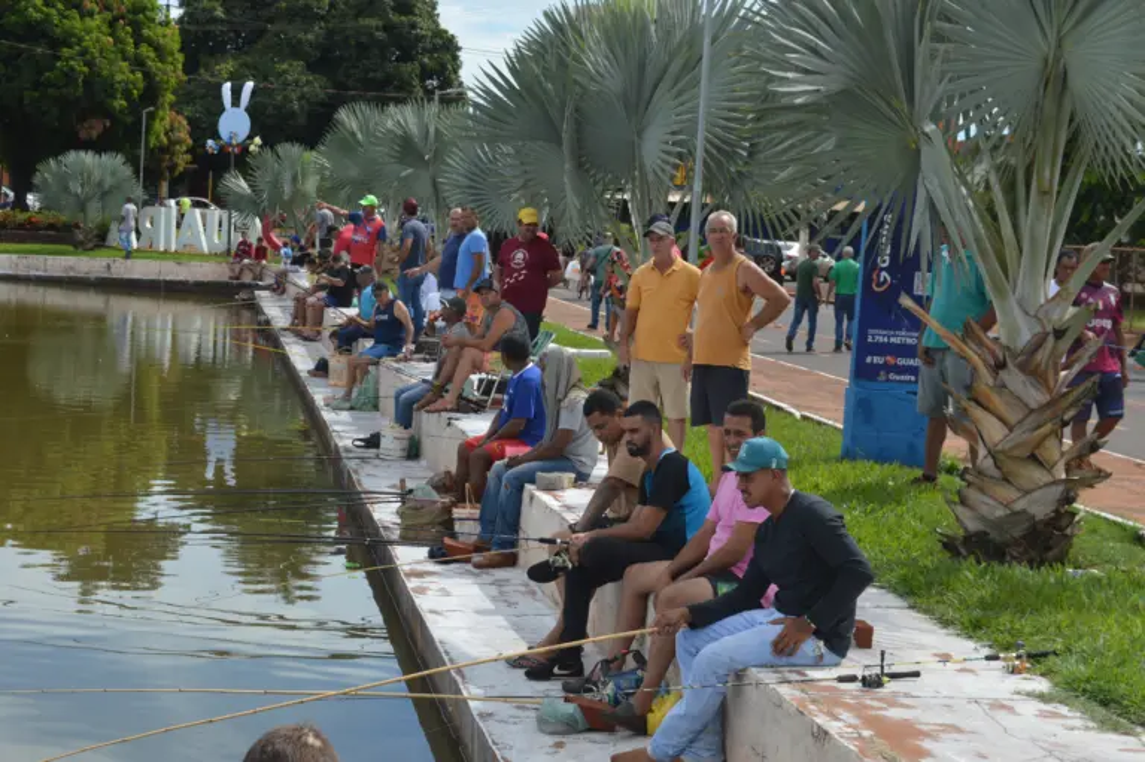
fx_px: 2193
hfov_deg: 29.3
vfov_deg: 19.7
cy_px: 381
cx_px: 572
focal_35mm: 69
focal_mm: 46
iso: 100
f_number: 8
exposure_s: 1/250
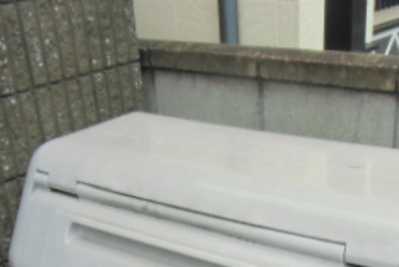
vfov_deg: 21.4
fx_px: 654
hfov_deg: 33.9
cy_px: 322
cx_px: 230
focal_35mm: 59
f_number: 3
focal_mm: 4.24
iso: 64
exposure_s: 1/80
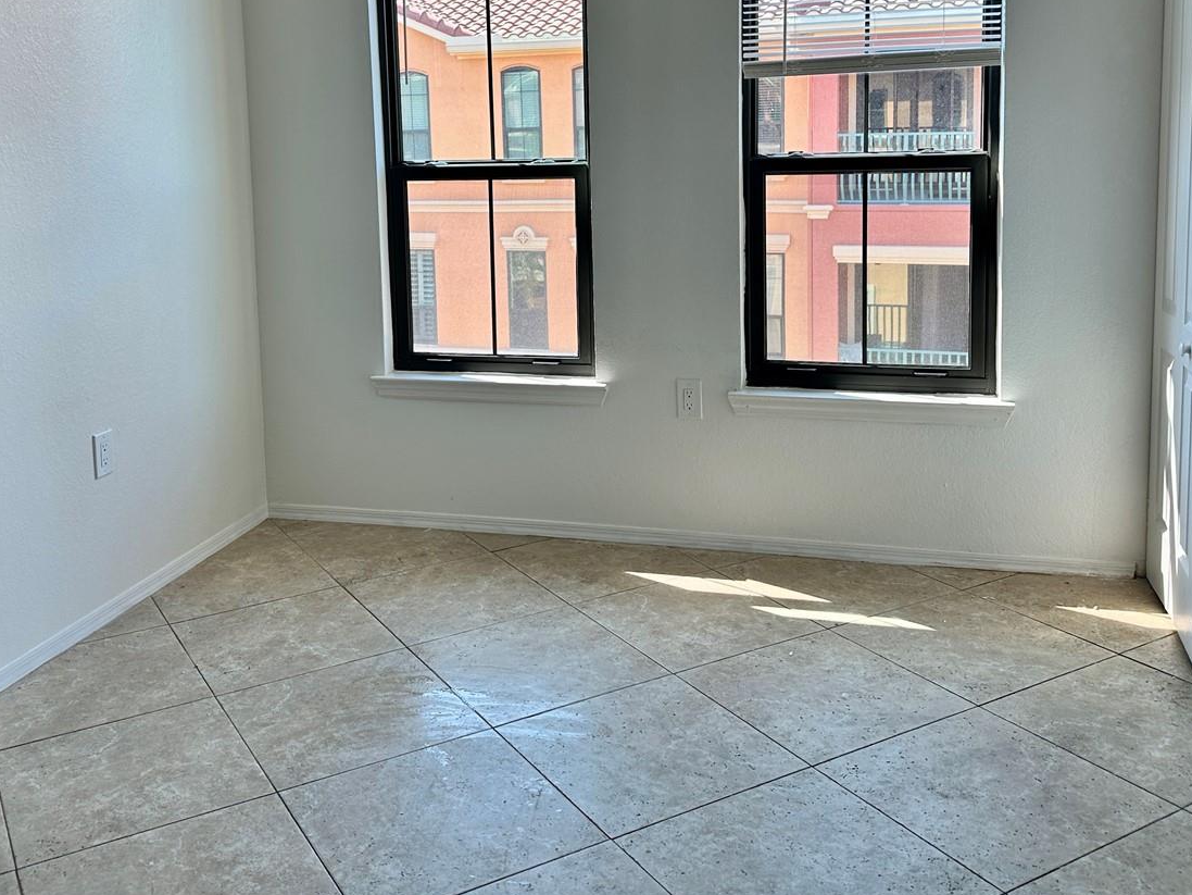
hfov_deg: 52.6
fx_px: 1205
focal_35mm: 35
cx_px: 545
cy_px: 257
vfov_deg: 39.9
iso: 80
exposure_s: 1/222
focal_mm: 6.86
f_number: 1.78
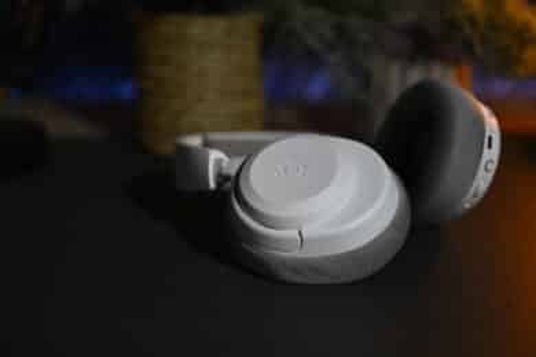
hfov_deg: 37.5
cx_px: 268
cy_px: 178
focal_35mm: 53
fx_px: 789
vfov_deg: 25.5
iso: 320
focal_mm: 53
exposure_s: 1/400
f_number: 2.8
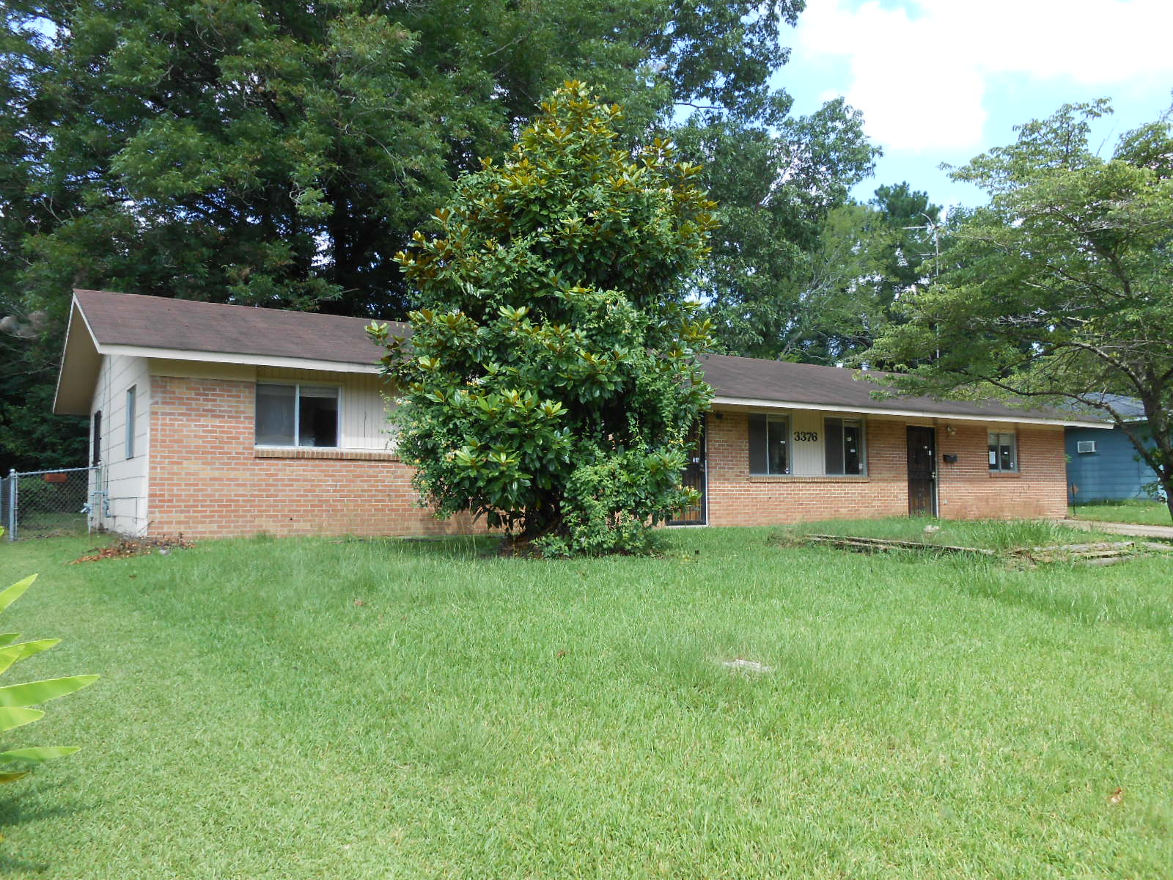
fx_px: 881
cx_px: 586
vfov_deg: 53.1
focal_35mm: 26
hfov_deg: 67.3
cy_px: 440
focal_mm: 4.6
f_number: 3.5
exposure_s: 1/320
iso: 80
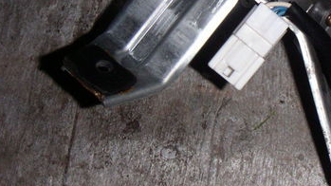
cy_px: 22
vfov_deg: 15.7
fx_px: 667
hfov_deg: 27.6
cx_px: 231
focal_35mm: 76
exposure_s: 1/50
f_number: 6.6
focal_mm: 6
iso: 160
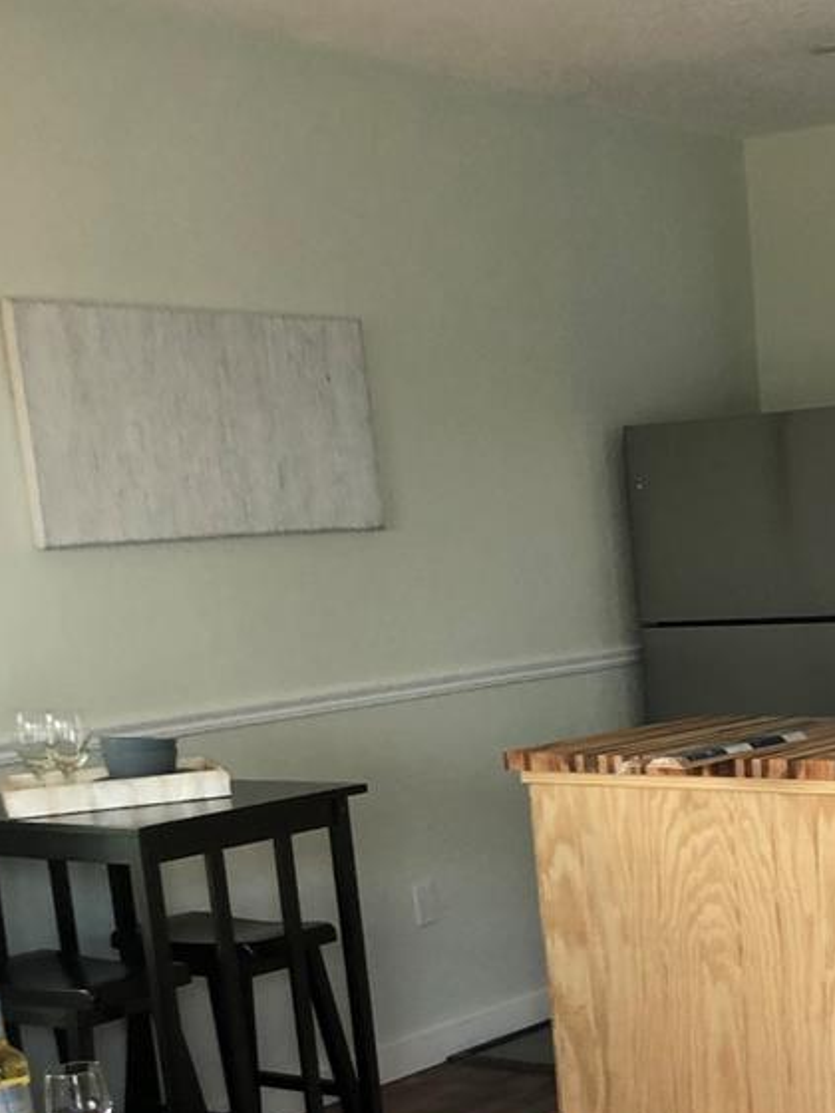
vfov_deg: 31.0
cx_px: 845
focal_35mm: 60
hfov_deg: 23.4
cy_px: 966
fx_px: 1930
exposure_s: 1/15
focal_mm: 3.99
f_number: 1.8
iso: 40
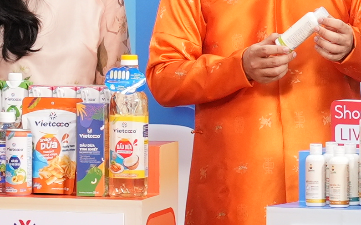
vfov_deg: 4.4
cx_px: 267
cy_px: 82
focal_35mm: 301
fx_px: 2956
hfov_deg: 7.0
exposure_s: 1/100
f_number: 5
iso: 800
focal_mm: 55.1
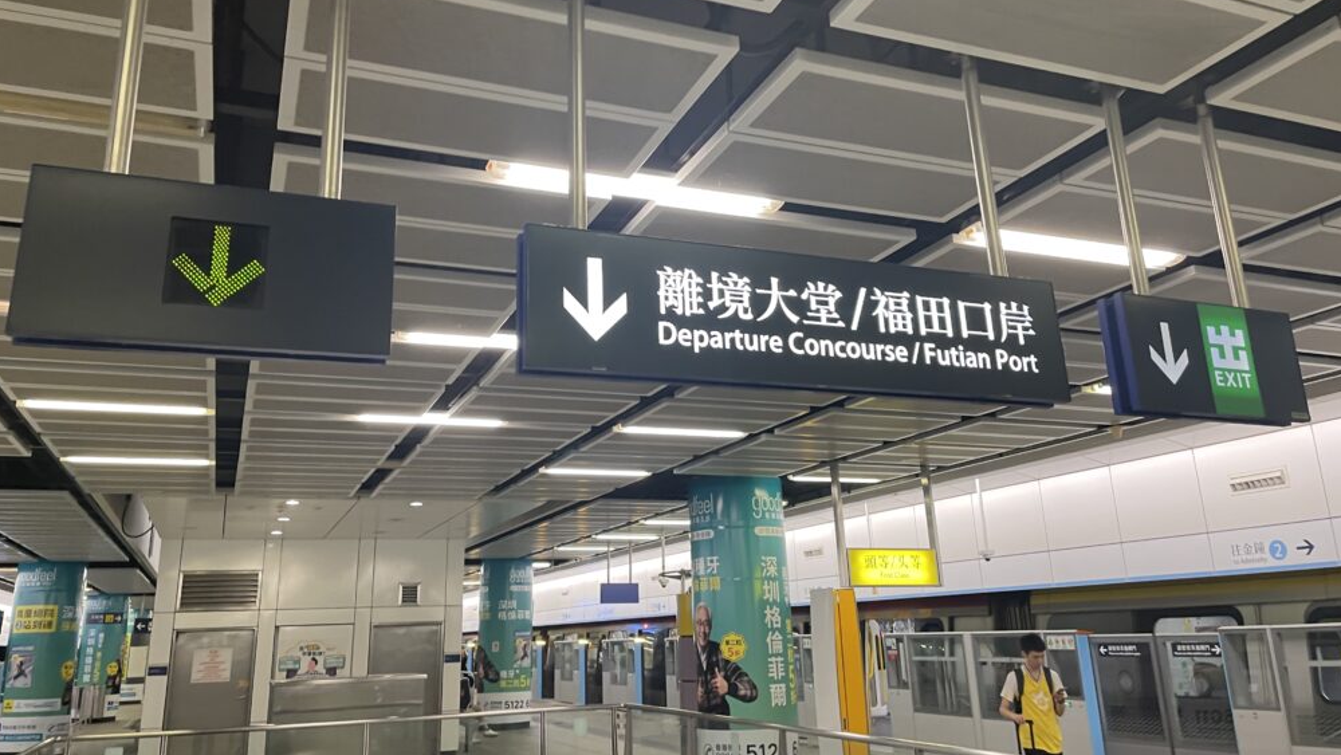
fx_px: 1031
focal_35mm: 29
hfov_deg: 66.0
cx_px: 658
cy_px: 329
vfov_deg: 40.1
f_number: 1.6
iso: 80
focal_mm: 4.2
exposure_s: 1/50
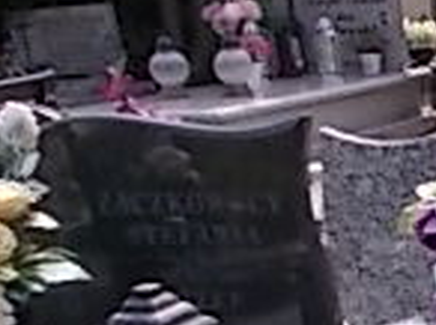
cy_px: 388
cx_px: 797
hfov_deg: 14.9
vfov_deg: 12.6
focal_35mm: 114
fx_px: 1434
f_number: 8
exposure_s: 1/100
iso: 80
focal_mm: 4.6
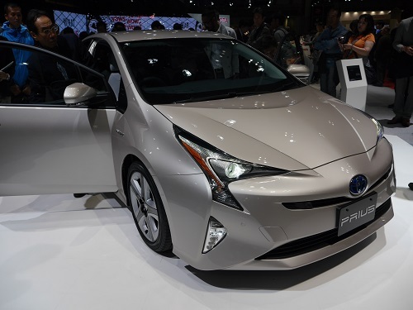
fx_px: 334
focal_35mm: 28
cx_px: 206
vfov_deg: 49.7
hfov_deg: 63.4
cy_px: 155
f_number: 5
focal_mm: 14
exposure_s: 1/160
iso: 160
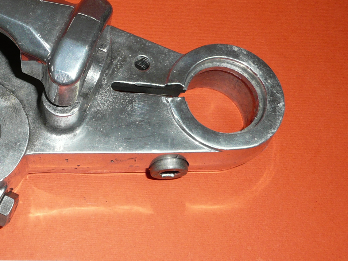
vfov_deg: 26.1
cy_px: 114
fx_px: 563
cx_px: 38
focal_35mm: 56
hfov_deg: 32.7
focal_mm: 4.6
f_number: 3.3
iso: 100
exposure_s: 1/30
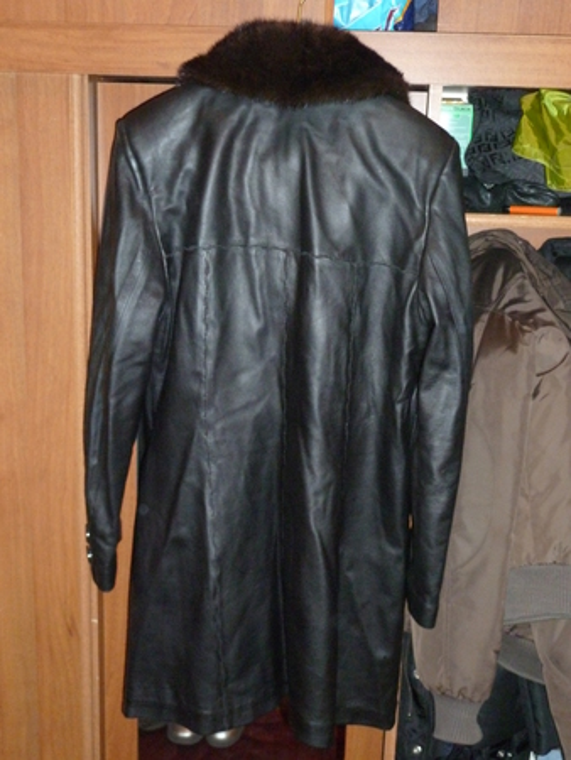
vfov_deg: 46.8
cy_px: 380
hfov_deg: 36.0
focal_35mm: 40
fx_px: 879
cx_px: 286
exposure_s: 1/30
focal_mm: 6.5
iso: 640
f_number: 3.6
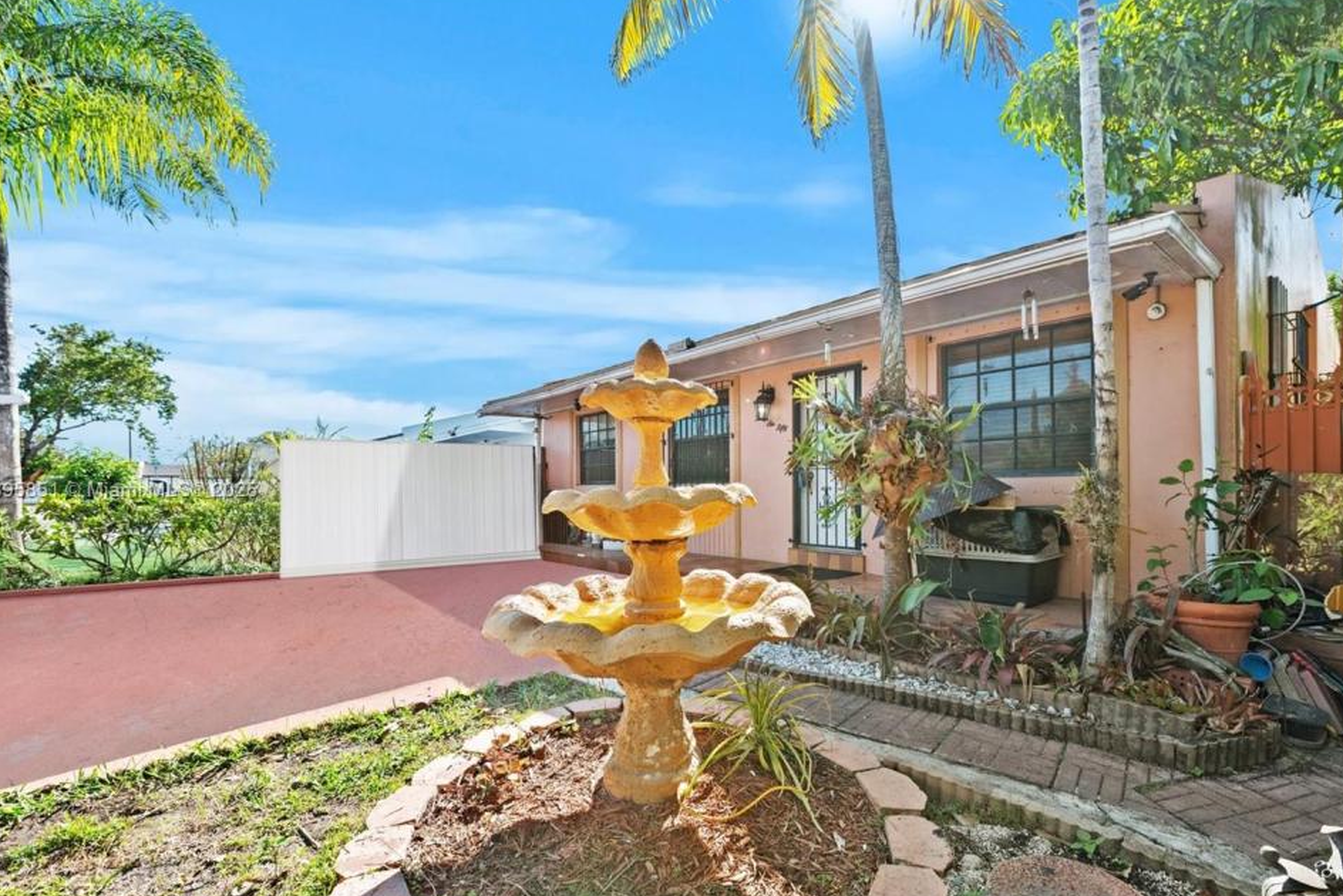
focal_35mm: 16
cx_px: 719
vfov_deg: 73.6
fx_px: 597
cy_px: 492
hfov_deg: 96.6
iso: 100
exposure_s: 1/160
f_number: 7.1
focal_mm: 14
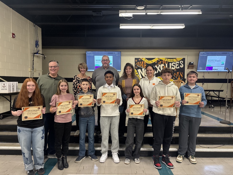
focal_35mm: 26
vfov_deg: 53.1
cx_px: 116
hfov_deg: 67.3
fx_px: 175
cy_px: 88
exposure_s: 1/60
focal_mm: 5.96
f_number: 1.6
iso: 320
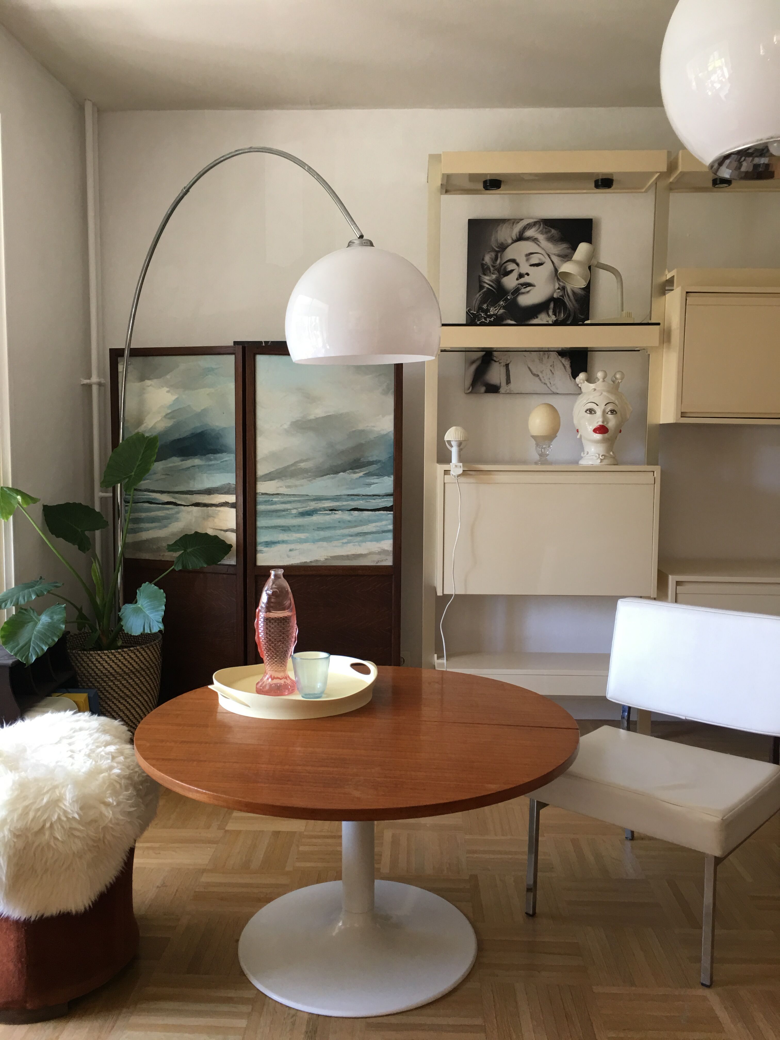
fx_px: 871
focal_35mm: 29
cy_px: 520
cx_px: 390
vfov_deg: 61.7
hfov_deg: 48.2
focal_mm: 4.15
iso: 32
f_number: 2.2
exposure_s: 1/17
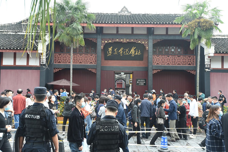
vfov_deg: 37.8
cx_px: 114
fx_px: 222
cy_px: 76
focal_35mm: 35
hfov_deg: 54.5
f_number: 8
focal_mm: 35
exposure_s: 1/250
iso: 800
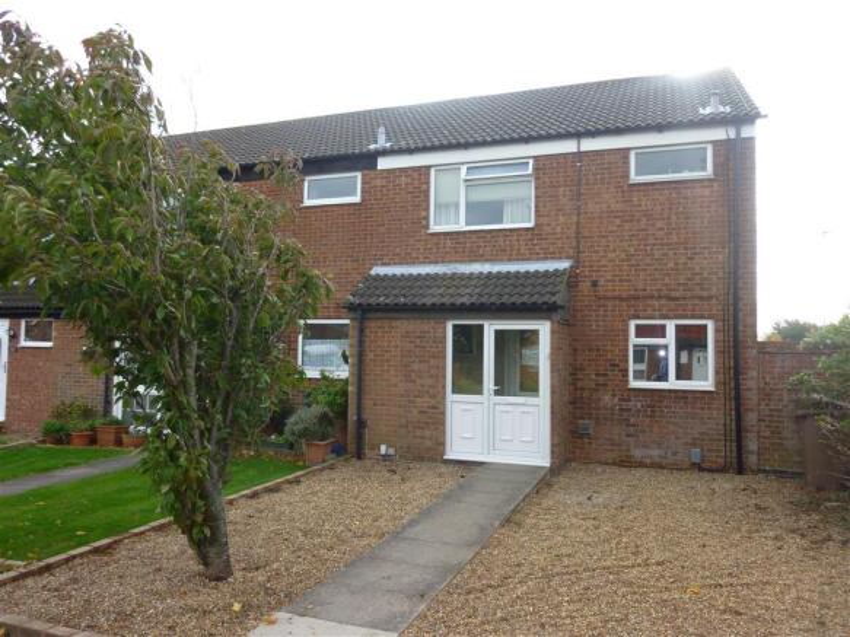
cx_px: 425
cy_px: 318
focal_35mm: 25
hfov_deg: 69.4
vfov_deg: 54.9
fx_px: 614
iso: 100
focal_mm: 4.5
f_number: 3.3
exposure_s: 1/200
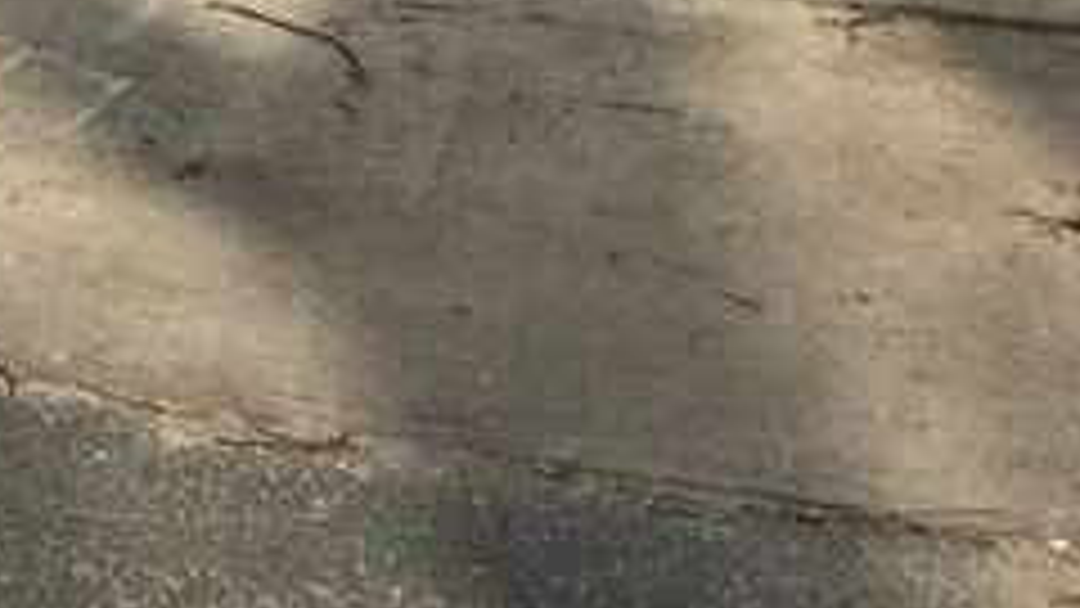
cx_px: -1040
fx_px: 4525
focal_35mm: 158
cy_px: -1324
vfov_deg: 6.8
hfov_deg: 12.2
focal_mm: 4.15
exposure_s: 1/2326
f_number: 2.2
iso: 32
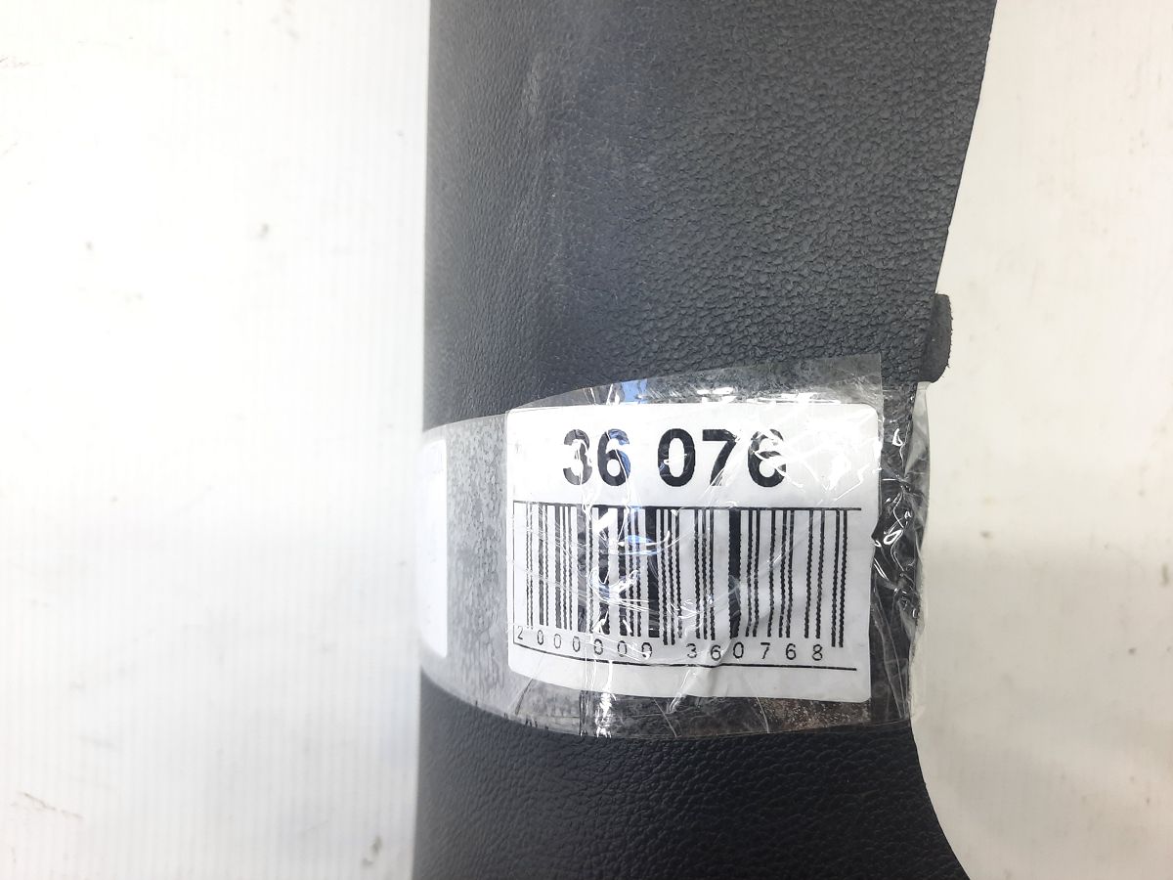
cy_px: 440
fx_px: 847
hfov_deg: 69.4
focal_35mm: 25
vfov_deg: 54.9
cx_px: 586
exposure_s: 1/50
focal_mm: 4.6
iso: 100
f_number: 2
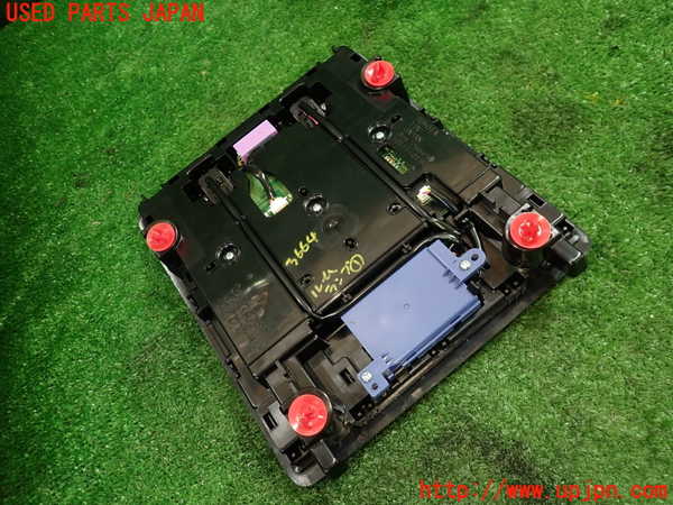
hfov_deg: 69.4
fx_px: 486
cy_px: 252
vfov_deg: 54.9
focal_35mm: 25
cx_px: 336
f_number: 2
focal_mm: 4.5
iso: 200
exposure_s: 1/40
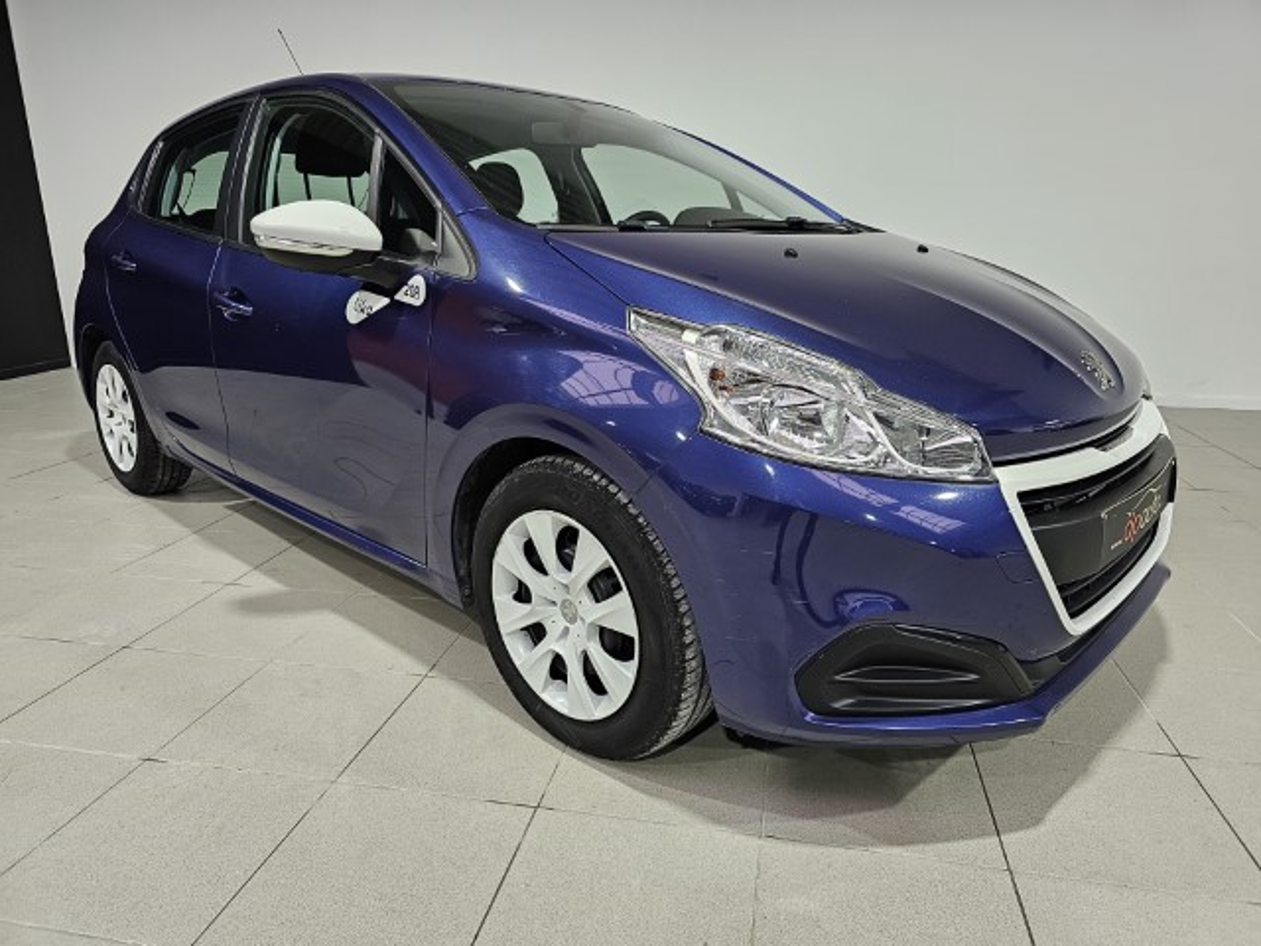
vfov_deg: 58.9
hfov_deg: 73.9
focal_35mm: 23
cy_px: 473
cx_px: 630
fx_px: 838
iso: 160
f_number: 1.7
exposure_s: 1/180
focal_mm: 6.3
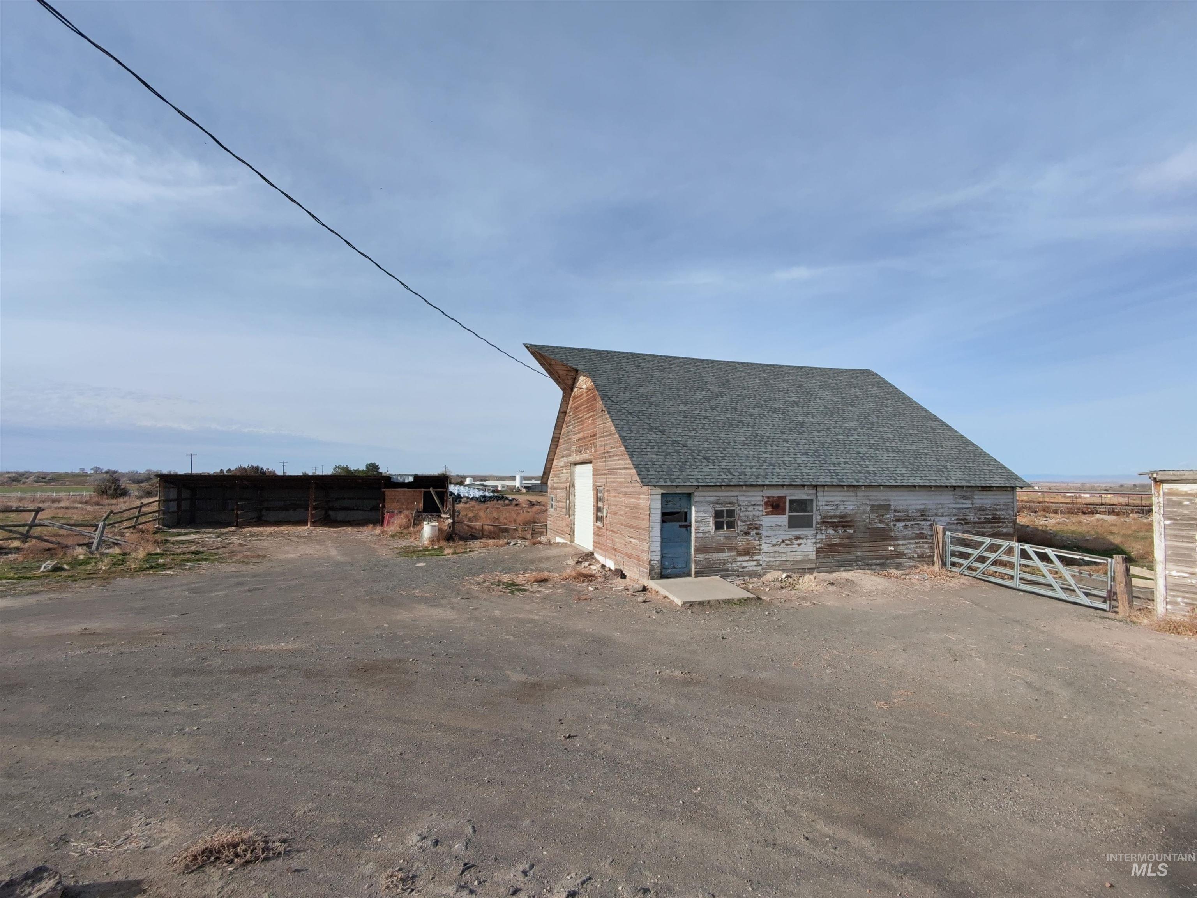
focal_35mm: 16
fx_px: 553
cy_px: 449
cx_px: 598
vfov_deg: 78.1
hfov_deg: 94.5
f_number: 2.55
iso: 104
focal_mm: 16
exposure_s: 1/1739
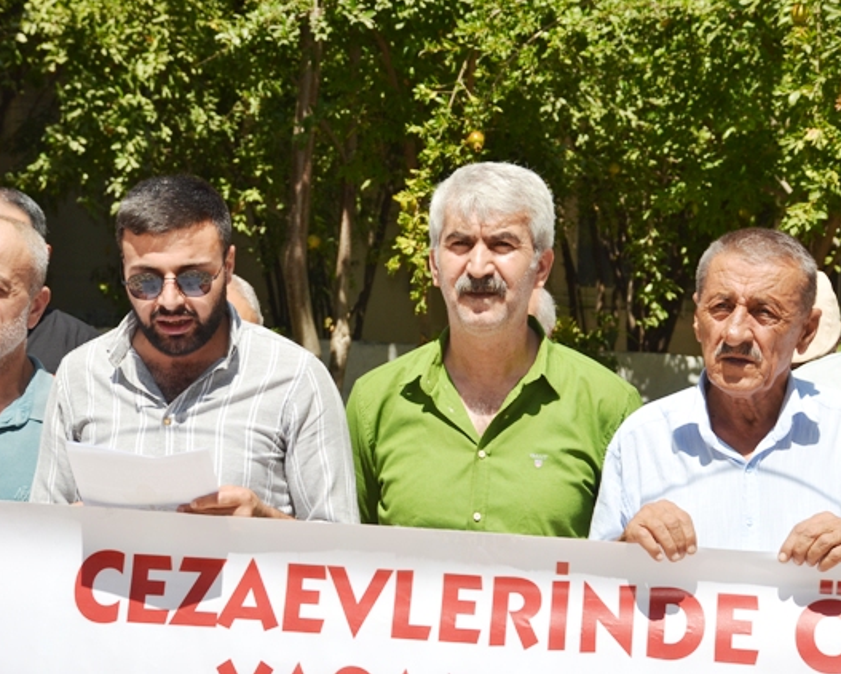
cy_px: 335
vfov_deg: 14.5
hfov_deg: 18.1
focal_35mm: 106
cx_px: 391
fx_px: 2639
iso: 100
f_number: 6.3
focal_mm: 62
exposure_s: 1/200
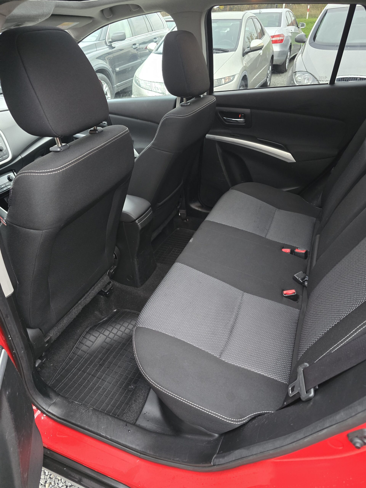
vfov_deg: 73.9
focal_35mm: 23
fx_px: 324
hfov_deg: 58.9
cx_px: 183
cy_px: 244
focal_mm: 6.3
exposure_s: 1/60
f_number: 1.7
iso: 1000
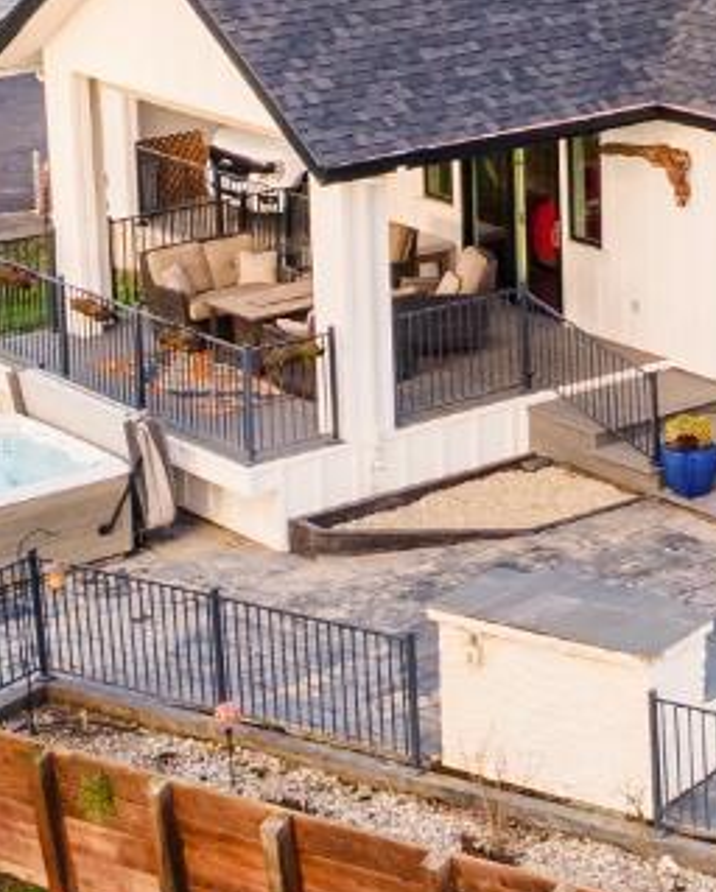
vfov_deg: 17.2
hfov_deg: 13.5
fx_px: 2908
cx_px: 929
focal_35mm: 110
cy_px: 133
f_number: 2.8
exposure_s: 1/100
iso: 100
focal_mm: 4.5
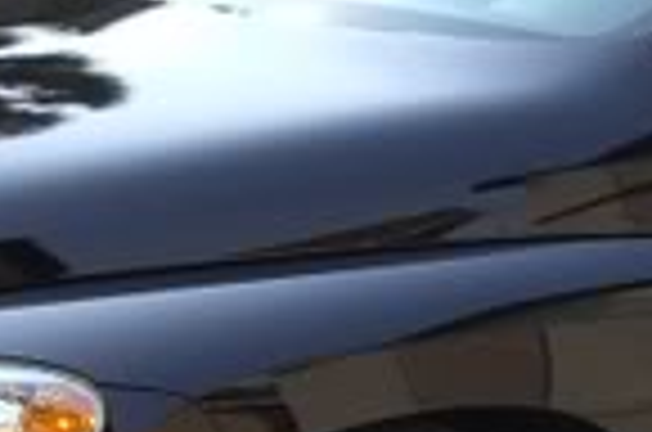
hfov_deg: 11.6
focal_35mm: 175
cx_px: 670
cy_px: 212
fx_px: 3162
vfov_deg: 7.8
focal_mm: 6.2
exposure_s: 1/400
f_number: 2.7
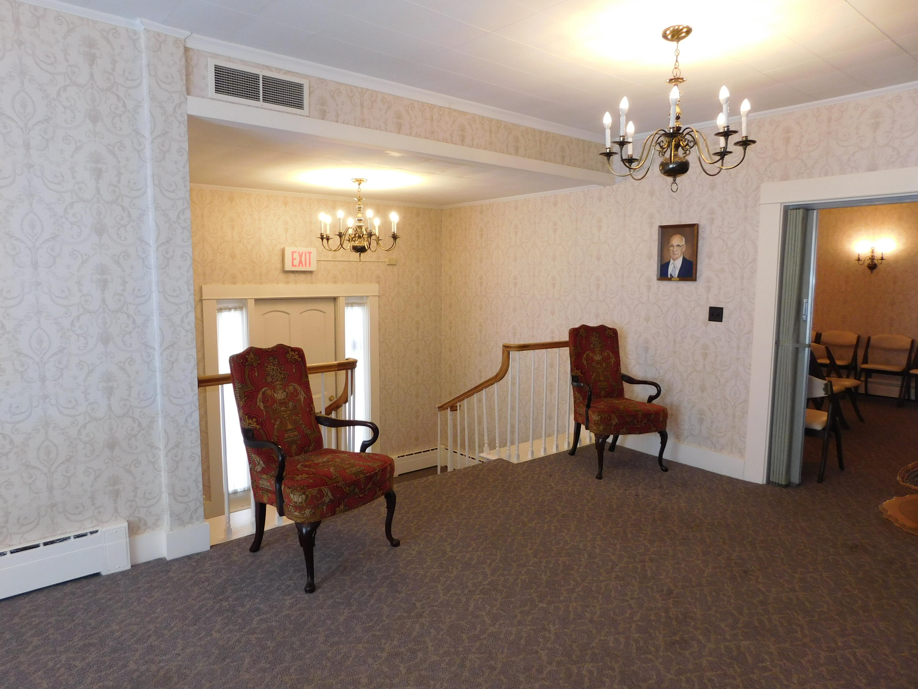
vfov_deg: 58.9
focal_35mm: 23
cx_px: 459
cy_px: 344
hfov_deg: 73.9
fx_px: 610
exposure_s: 1/30
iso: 160
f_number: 3
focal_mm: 4
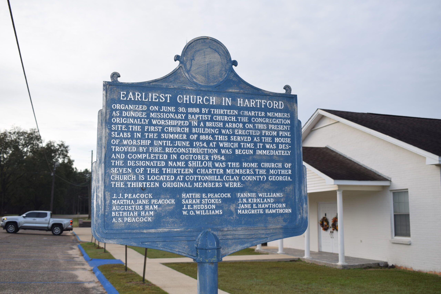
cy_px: 147
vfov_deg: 35.5
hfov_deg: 51.3
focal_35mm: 38
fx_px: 459
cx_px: 220
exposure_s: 1/160
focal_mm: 25
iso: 100
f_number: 6.3
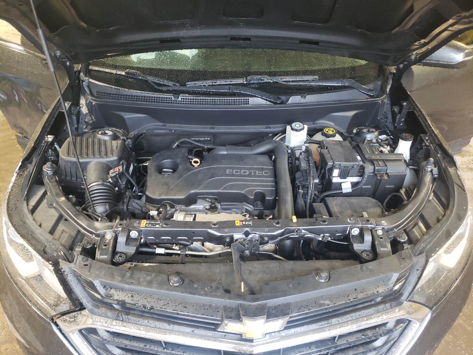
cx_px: 236
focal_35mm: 26
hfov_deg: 67.3
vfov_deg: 53.1
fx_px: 355
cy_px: 178
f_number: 1.5
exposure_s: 1/40
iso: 297
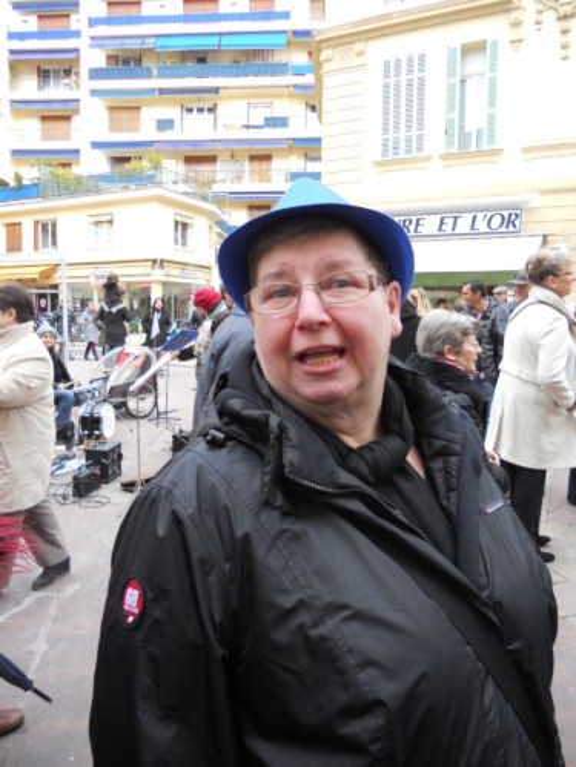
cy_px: 384
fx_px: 599
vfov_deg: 65.3
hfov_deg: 51.4
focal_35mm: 27
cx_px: 288
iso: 80
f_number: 3.2
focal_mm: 4.9
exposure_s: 1/80
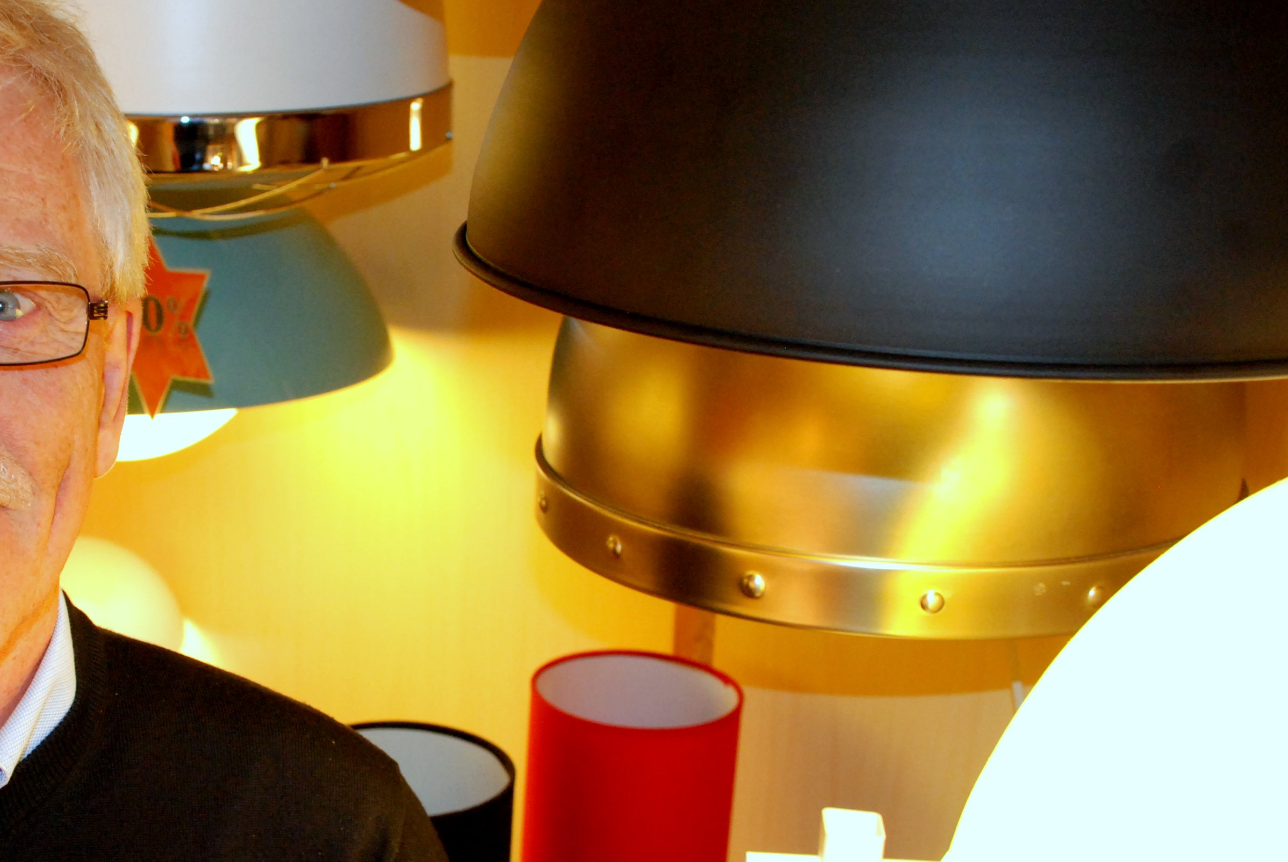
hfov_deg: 31.1
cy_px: 567
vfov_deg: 21.6
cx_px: 280
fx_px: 2257
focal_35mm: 63
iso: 1000
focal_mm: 26
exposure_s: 1/60
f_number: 5
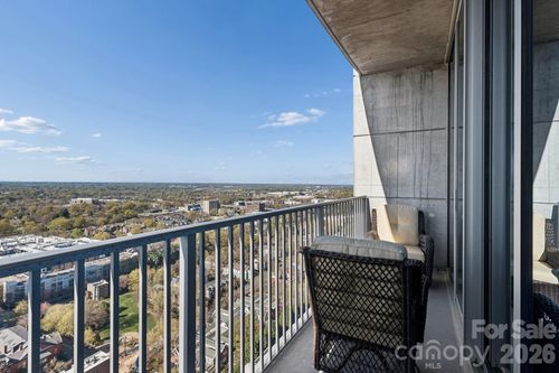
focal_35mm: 16
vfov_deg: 73.7
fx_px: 248
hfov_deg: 96.8
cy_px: 186
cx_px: 280
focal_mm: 16
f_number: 8
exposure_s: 1/640
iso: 400
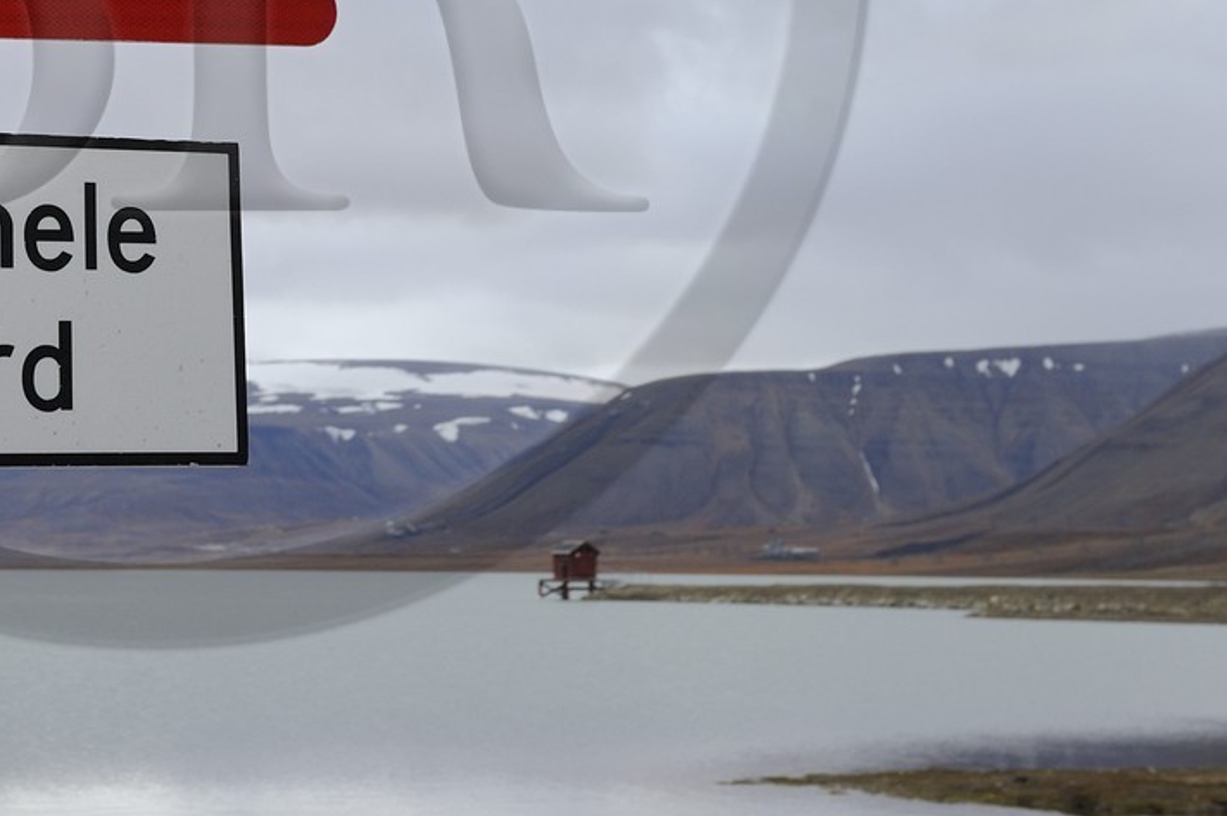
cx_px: 150
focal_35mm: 108
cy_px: -69
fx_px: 3678
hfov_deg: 18.7
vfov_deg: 12.5
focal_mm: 48
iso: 400
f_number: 8
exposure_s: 1/160
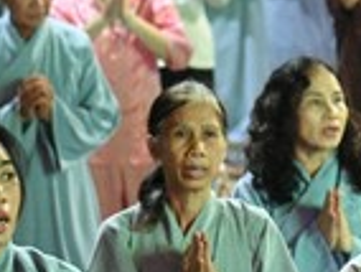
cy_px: 180
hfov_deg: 4.3
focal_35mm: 461
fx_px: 4816
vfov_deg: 3.2
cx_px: 589
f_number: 4.5
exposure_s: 1/125
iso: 16000
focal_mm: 105
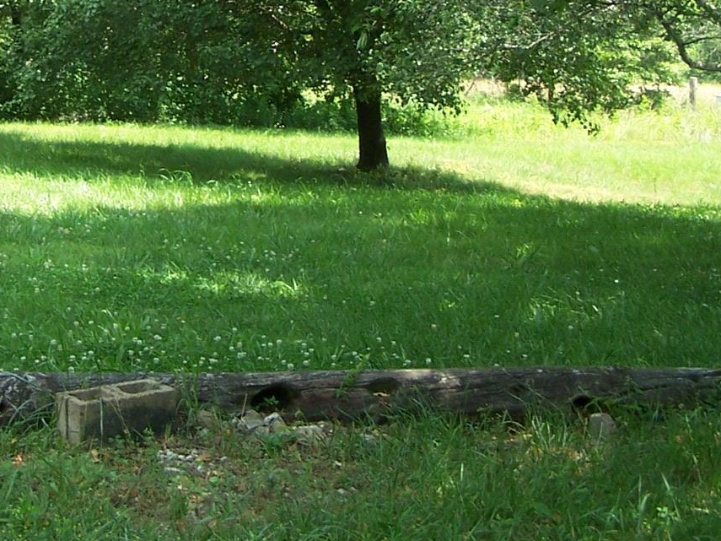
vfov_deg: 15.7
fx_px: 1895
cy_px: -84
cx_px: 180
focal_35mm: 91
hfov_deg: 21.4
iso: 80
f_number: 2.8
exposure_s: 1/250
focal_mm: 6.3
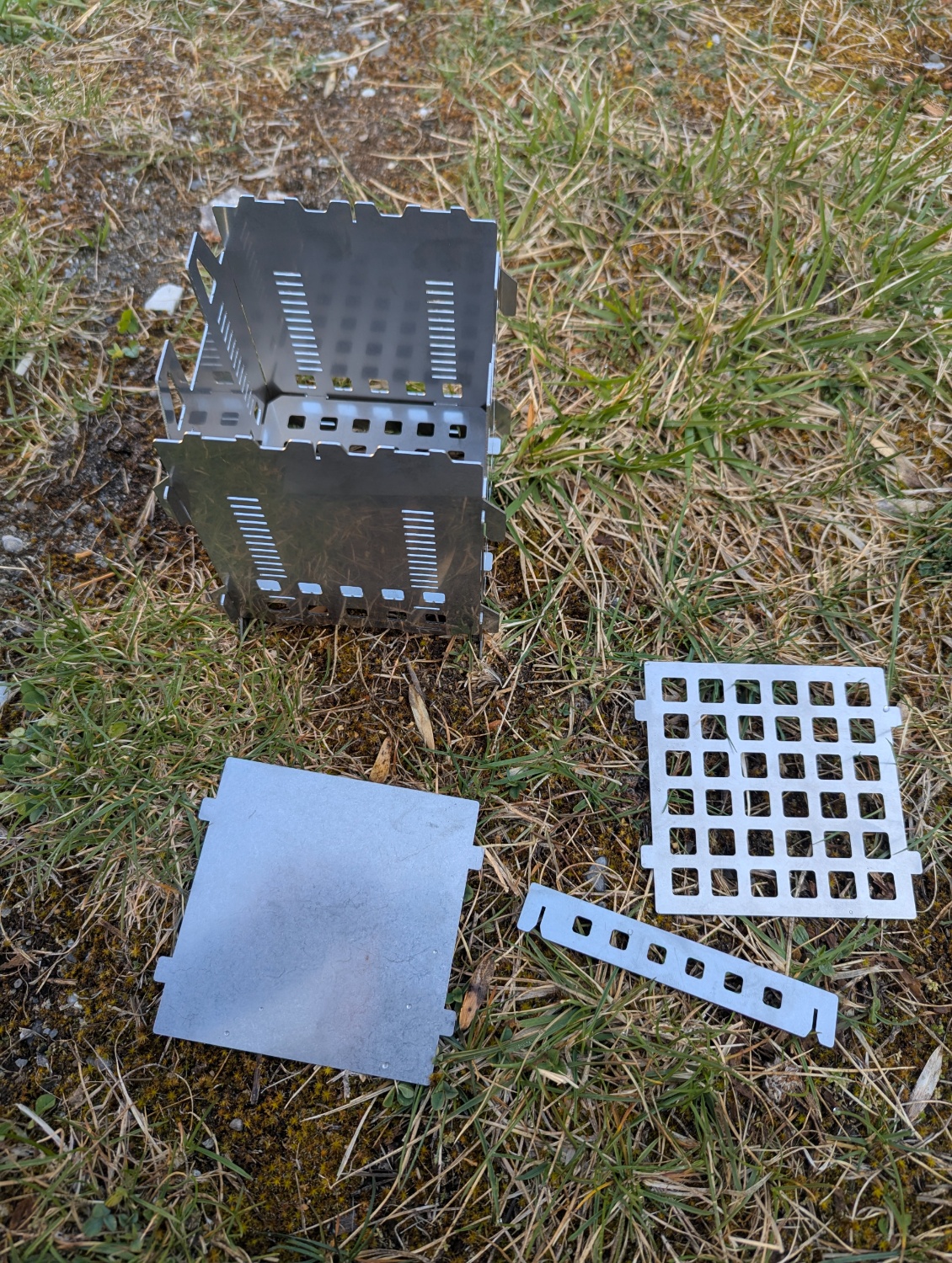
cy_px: 632
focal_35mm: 24
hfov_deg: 57.0
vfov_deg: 71.5
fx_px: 878
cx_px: 476
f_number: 1.85
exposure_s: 1/249
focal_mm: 6.81
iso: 35
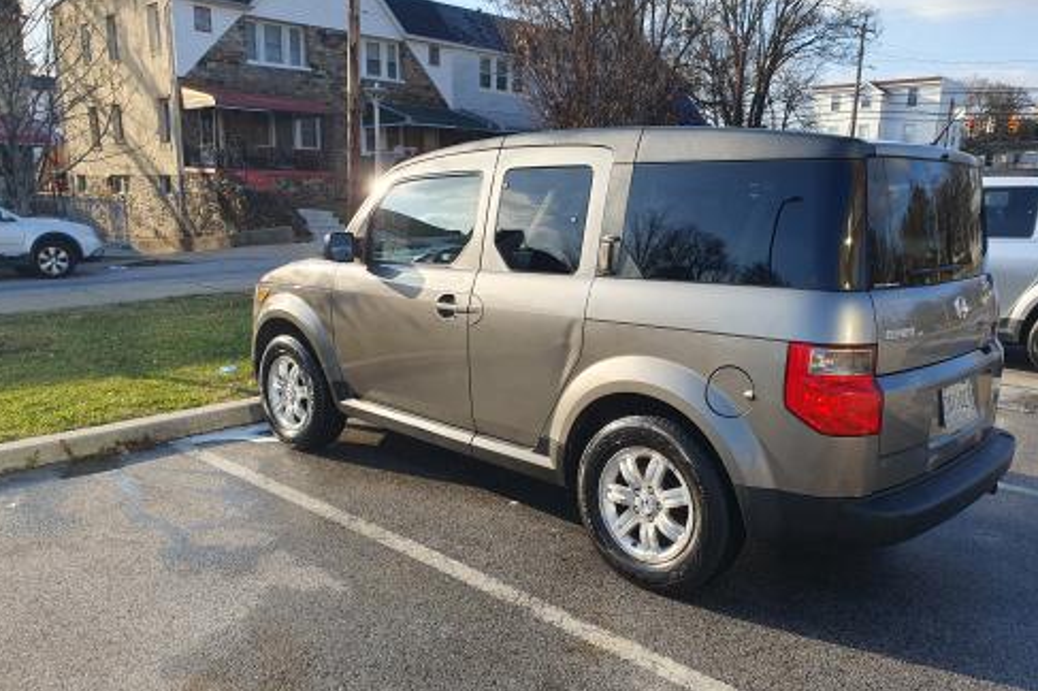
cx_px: 522
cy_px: 360
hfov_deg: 65.5
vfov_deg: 46.3
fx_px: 807
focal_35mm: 28
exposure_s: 1/738
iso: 50
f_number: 2.4
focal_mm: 4.32
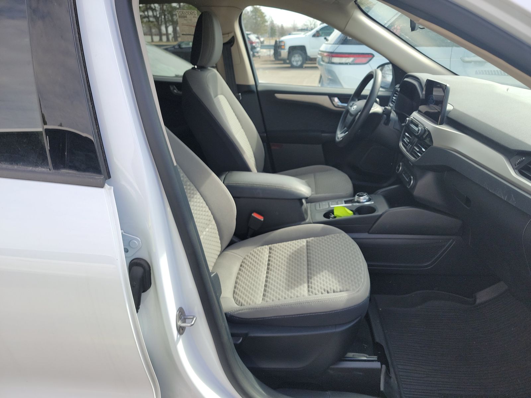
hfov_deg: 71.6
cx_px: 266
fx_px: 368
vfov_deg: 56.8
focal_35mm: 24
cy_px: 199
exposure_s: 1/188
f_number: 1.8
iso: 50
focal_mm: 6.7
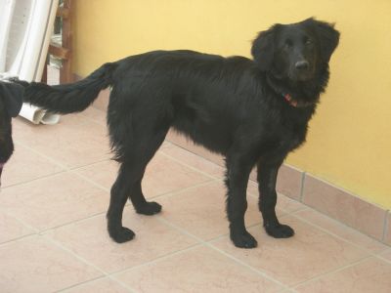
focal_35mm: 113
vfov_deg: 13.1
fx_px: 1276
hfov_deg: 17.4
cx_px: 196
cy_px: 146
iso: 123
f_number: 4.9
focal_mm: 23.4
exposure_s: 1/104
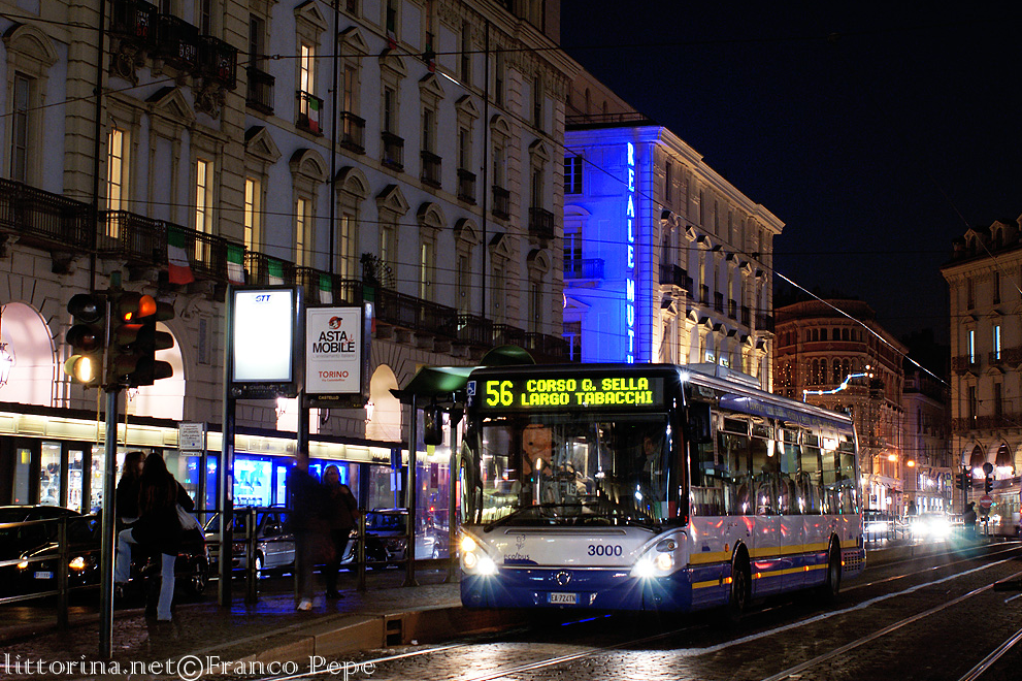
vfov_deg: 21.9
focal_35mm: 62
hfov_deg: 32.4
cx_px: 512
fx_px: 1759
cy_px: 338
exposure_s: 1/2
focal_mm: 40
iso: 400
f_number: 7.1
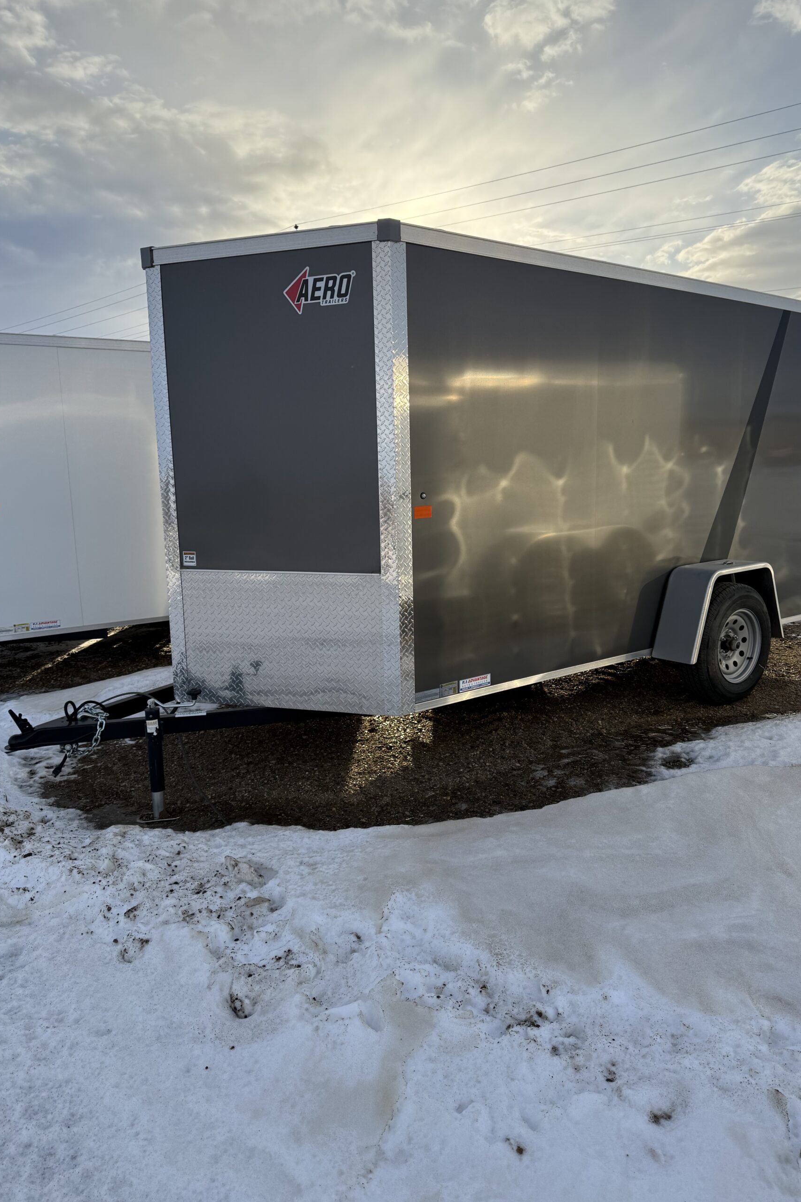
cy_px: 601
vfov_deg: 71.5
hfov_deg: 51.2
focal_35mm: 25
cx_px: 432
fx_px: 834
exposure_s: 1/3425
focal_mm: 6.76
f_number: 1.78
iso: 100
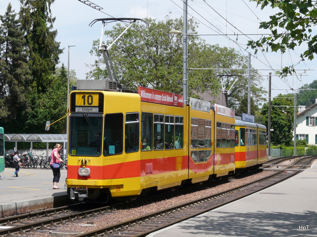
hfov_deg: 18.0
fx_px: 998
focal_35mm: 109
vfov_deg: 13.6
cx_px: 158
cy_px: 118
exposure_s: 1/320
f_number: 5.6
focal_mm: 18
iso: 100
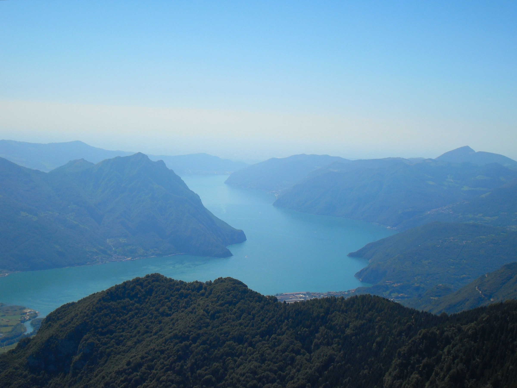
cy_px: 194
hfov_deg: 31.7
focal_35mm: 61
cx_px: 258
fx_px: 911
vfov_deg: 24.0
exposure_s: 1/250
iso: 80
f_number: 9.1
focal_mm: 10.1
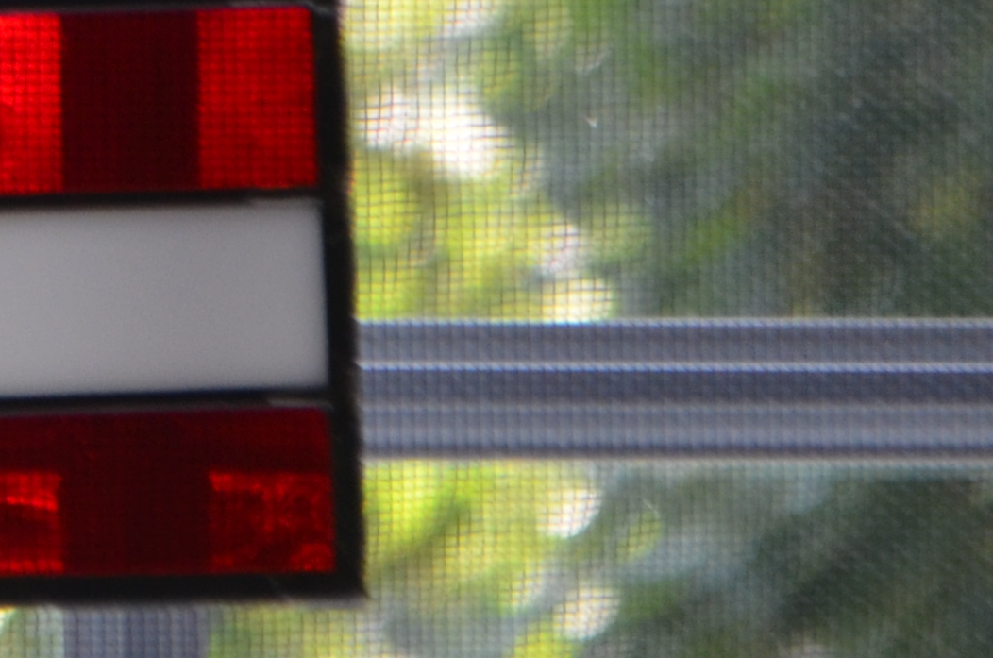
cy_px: -213
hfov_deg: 5.2
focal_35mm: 386
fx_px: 10636
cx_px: -1071
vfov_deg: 3.5
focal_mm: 55
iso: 400
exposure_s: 1/80
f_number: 5.6
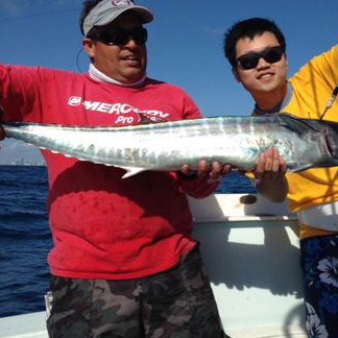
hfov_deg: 35.2
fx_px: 530
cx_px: 207
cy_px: 175
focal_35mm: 48
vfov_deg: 35.4
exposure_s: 1/3390
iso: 50
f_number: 2.4
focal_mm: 4.12
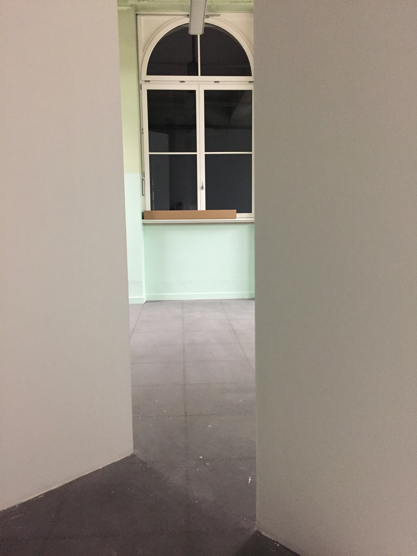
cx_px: 208
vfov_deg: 61.7
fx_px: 466
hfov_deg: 48.2
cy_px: 278
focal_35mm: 29
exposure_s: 1/25
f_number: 2.2
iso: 250
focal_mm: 4.15
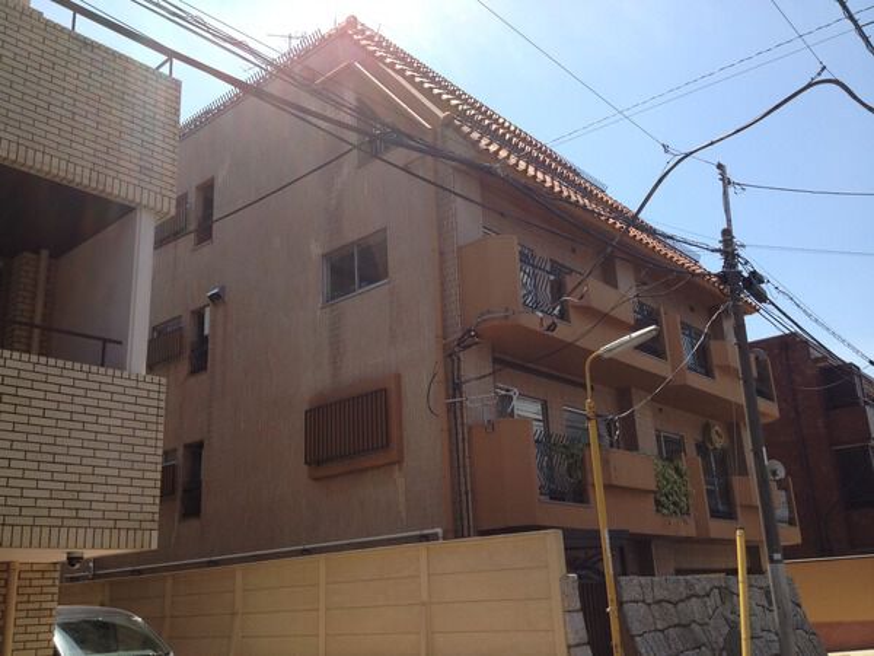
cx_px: 437
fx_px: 884
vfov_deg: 40.7
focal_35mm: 35
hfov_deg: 52.6
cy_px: 328
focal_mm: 4.28
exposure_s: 1/1151
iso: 50
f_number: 2.4
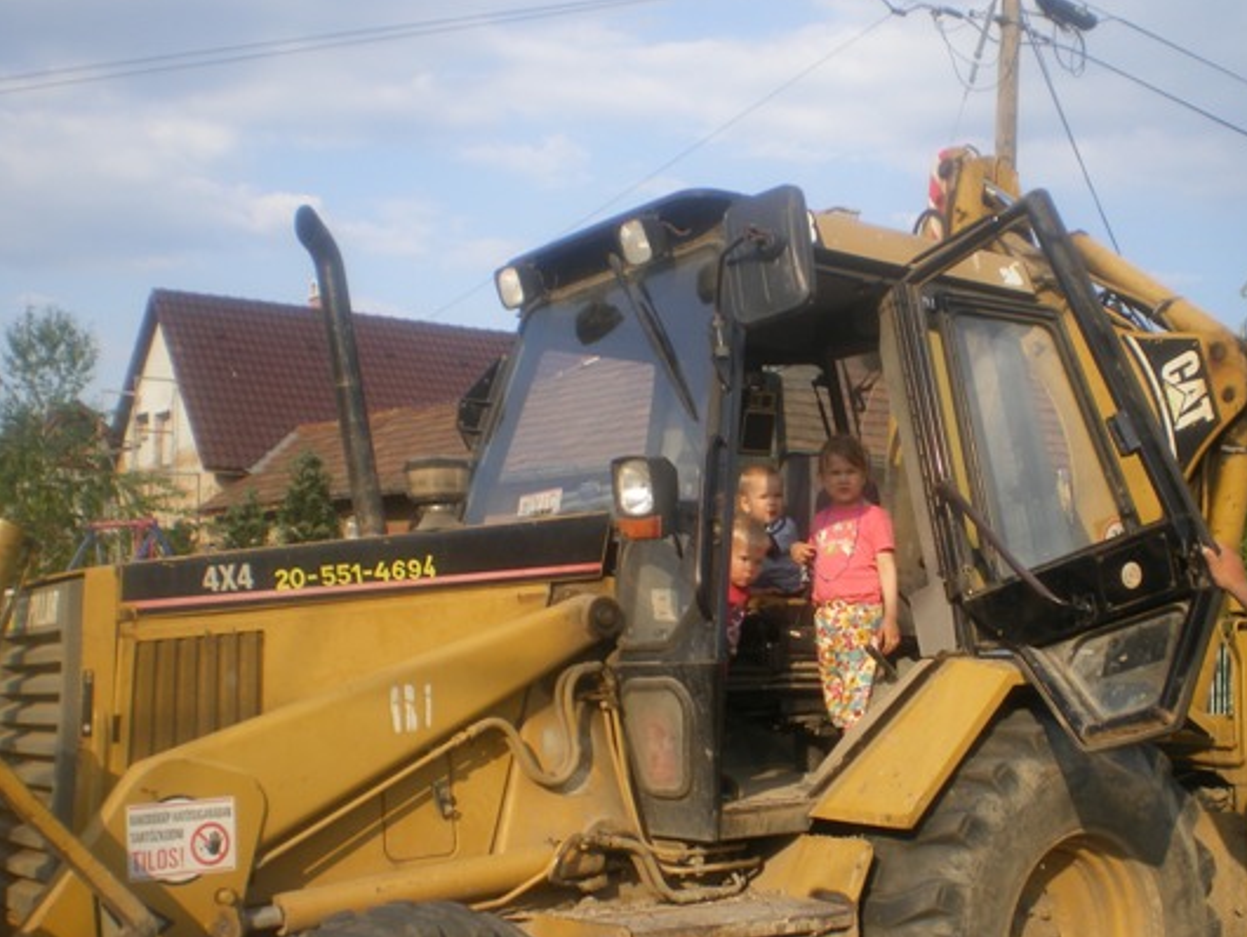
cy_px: 513
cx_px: 703
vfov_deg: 33.6
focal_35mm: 43
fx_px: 1550
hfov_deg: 43.7
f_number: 4.6
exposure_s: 1/200
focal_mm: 6.3
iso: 64
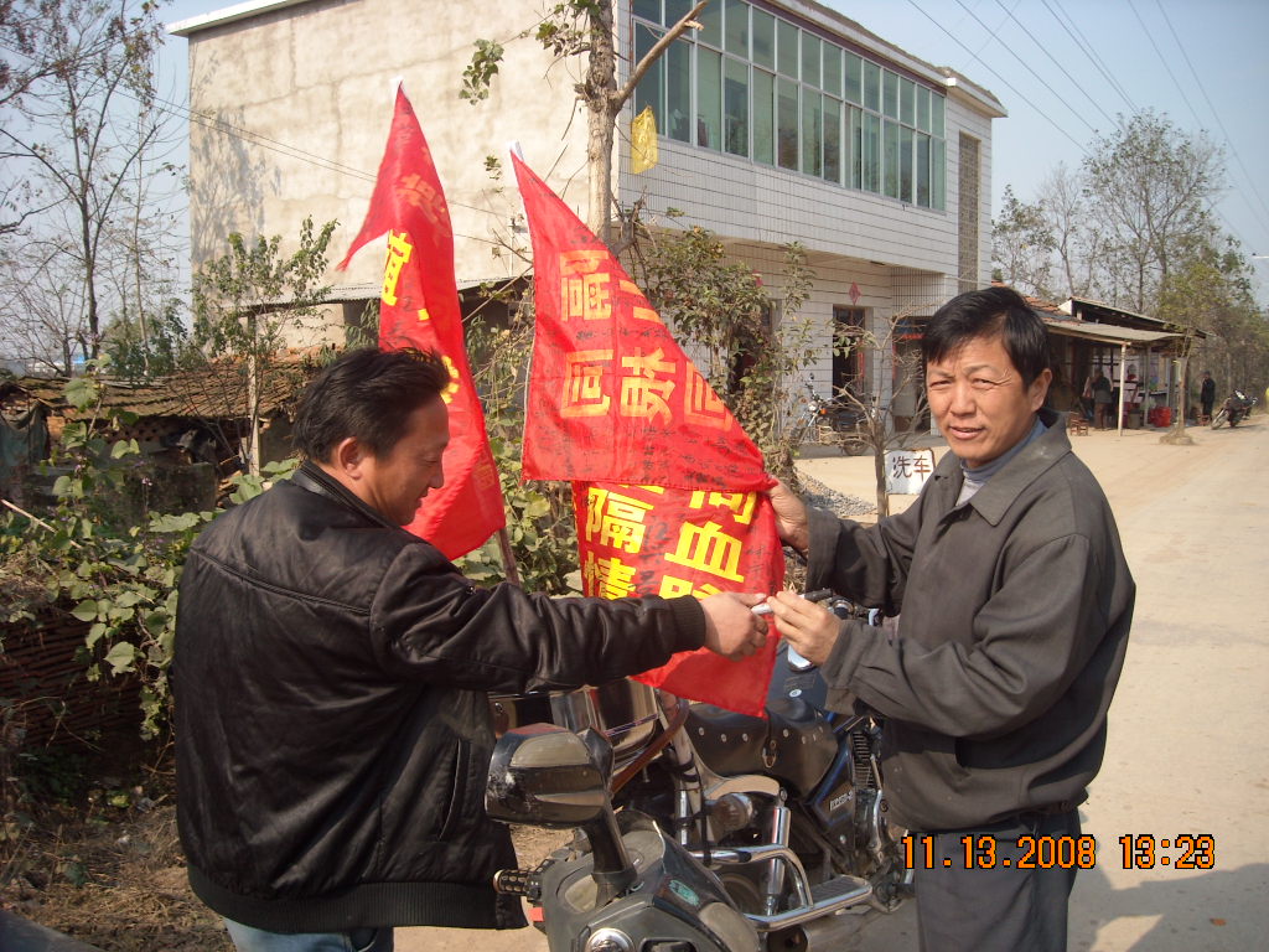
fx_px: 1283
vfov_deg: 40.7
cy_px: 476
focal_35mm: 35
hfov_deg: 52.6
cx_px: 634
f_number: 5.6
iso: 64
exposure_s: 1/168
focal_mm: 5.7
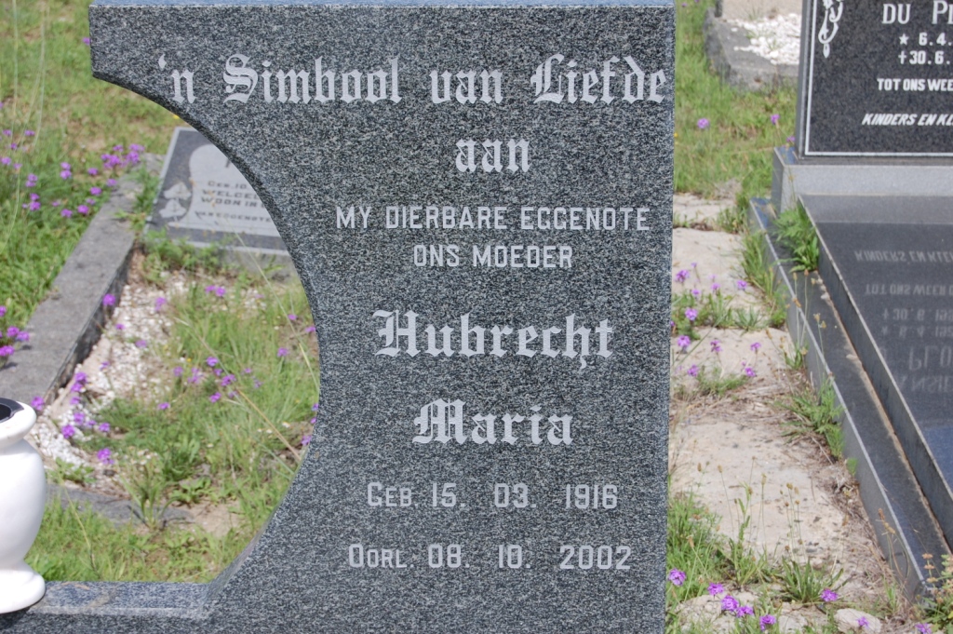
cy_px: 317
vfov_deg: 16.5
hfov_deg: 24.6
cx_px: 476
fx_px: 2182
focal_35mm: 82
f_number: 9
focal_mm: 55
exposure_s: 1/320
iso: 200
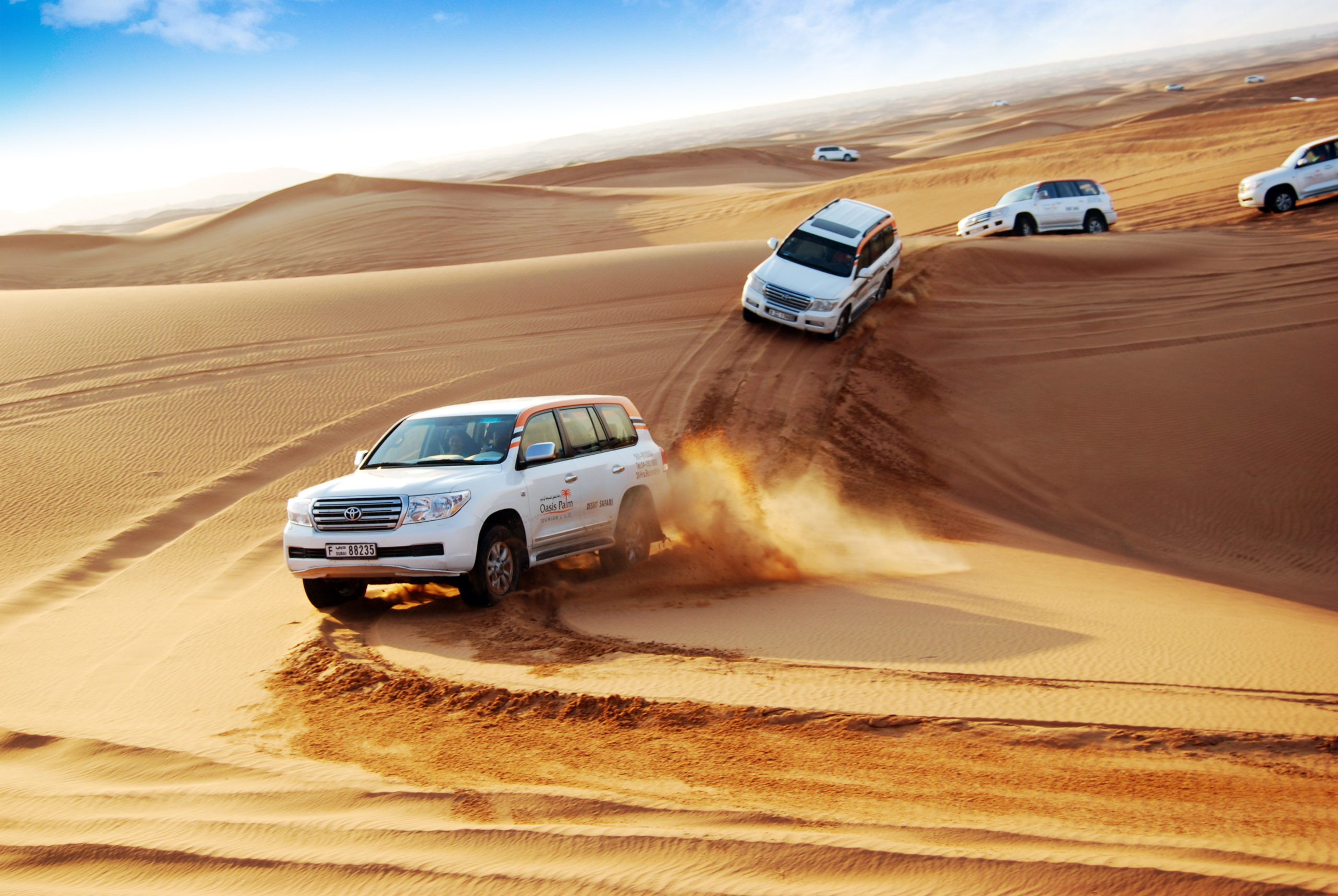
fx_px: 1786
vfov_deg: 28.2
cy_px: 448
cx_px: 669
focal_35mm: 48
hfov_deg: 41.1
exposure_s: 1/160
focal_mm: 32
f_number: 6.3
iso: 100
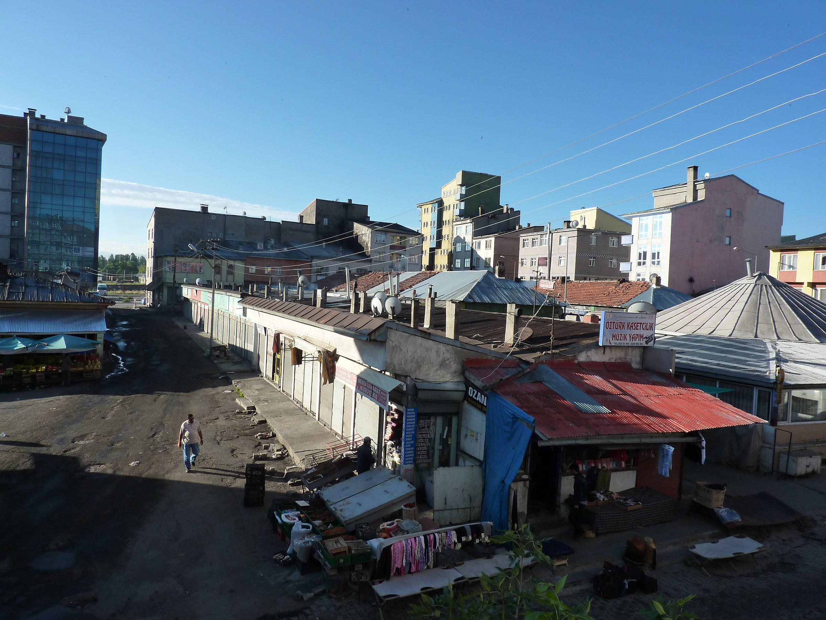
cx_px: 413
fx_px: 597
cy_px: 310
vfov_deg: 54.9
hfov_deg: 69.4
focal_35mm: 25
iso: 125
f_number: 4
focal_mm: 4.1
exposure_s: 1/400
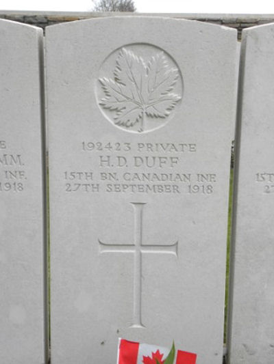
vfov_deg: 33.2
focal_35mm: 58
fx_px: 612
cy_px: 182
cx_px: 137
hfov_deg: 25.2
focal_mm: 10.3
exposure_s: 1/130
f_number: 3.5
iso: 64
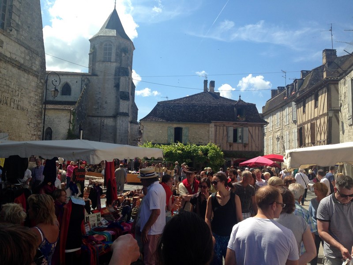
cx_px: 176
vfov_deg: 42.9
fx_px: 337
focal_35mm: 33
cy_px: 132
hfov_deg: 55.4
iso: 50
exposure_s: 1/1261
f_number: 2.4
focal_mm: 4.12
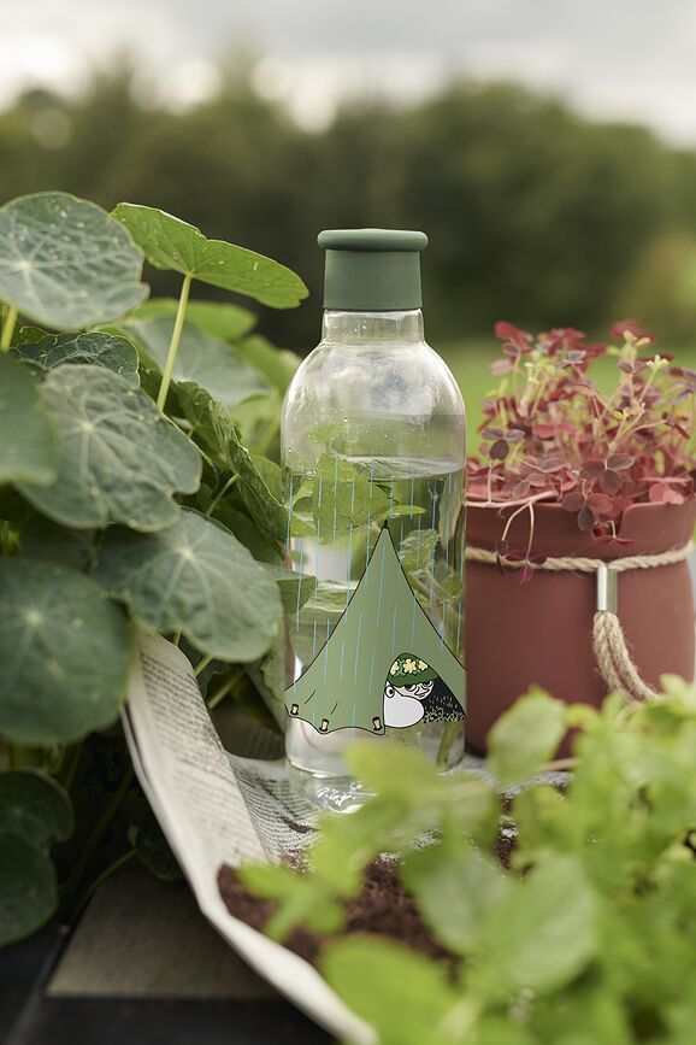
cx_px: 348
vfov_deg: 39.6
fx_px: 1450
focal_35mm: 50
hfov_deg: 27.0
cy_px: 522
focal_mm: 50
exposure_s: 1/125
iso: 100
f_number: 3.5
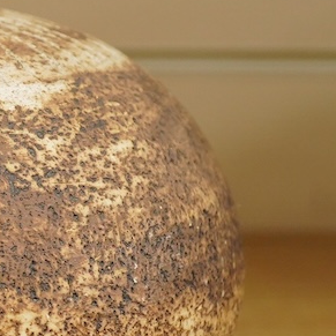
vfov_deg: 11.8
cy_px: 194
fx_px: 1625
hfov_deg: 11.4
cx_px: -140
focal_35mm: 148
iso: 2000
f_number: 5.6
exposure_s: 1/125
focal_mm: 30
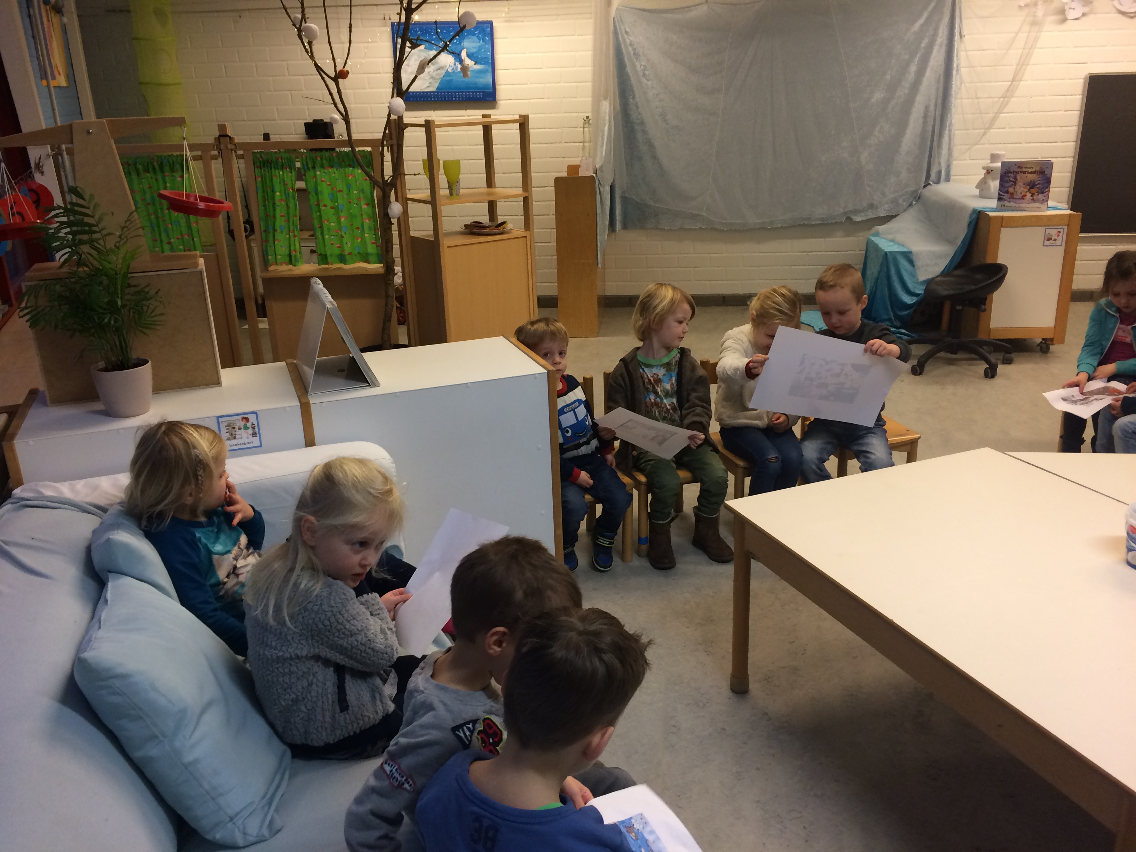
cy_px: 426
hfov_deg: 61.7
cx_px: 568
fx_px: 952
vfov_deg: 48.2
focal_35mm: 29
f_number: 2.2
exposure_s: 1/33
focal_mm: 4.15
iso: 100
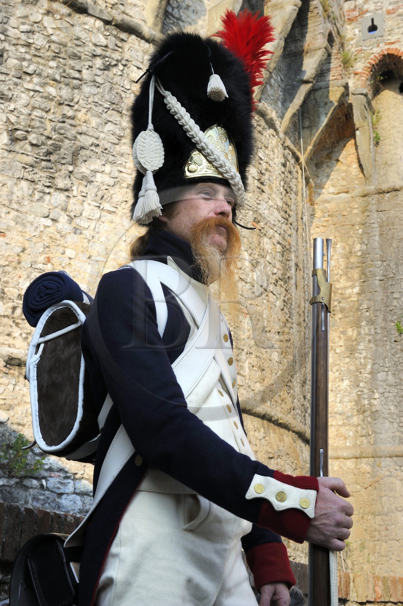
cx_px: 202
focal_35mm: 50
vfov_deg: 39.6
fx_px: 841
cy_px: 303
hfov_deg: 26.9
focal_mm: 50
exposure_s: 1/160
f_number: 14
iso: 400
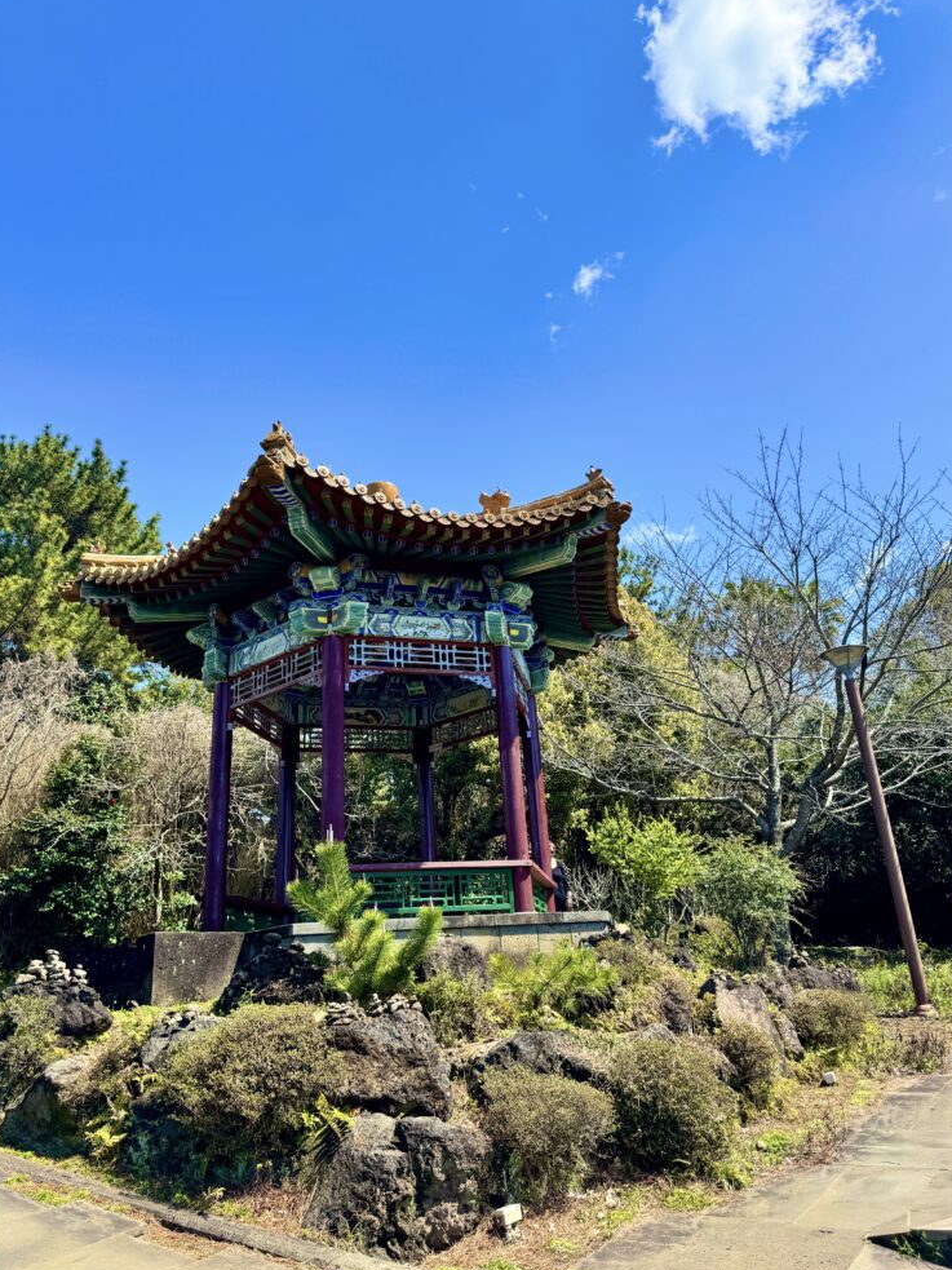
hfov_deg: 54.9
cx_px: 488
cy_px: 624
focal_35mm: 25
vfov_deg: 69.4
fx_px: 917
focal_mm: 6.86
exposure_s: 1/2710
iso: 80
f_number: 1.78
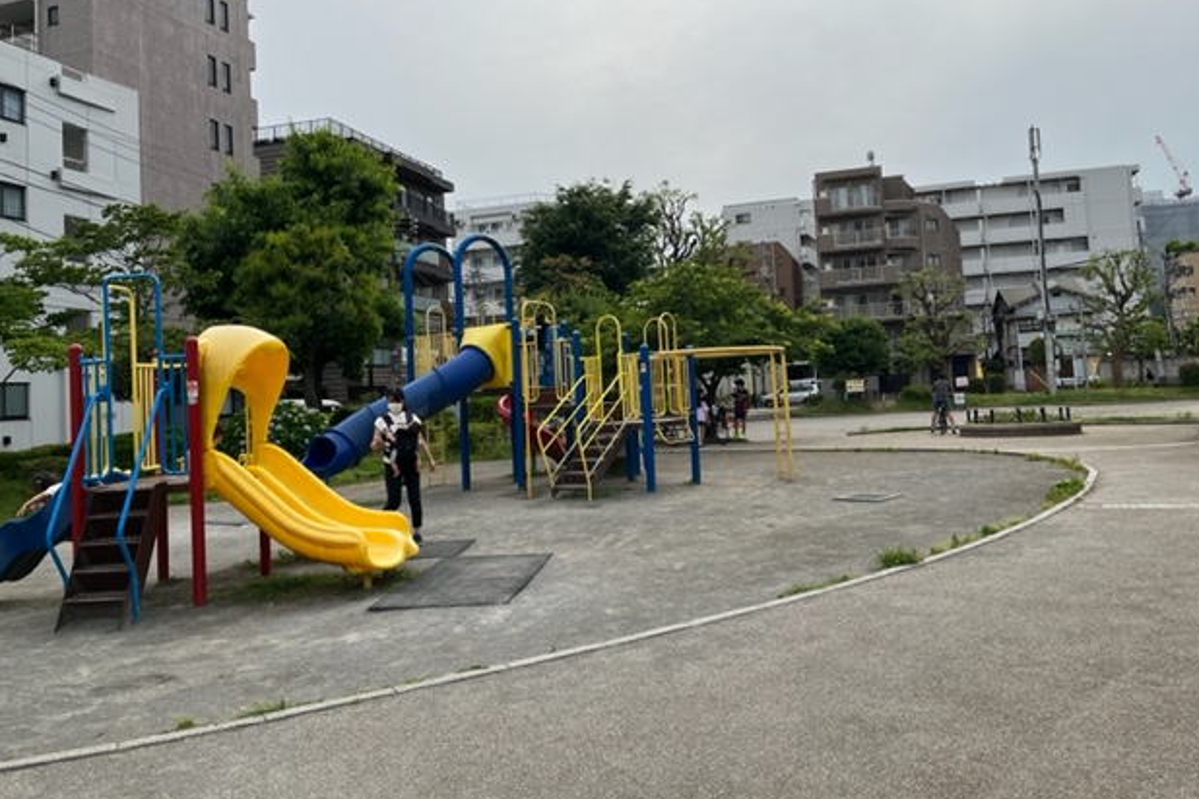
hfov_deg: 65.5
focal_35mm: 28
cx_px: 605
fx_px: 932
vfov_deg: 46.3
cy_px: 345
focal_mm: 5.1
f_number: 1.6
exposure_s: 1/3413
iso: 50
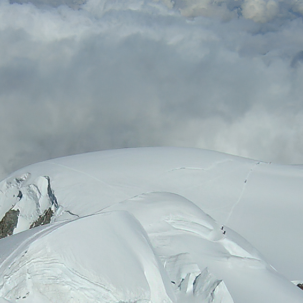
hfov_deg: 19.2
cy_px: 256
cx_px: 87
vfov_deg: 19.0
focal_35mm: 90
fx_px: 891
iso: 100
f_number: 5.2
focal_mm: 4.7
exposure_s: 1/1524
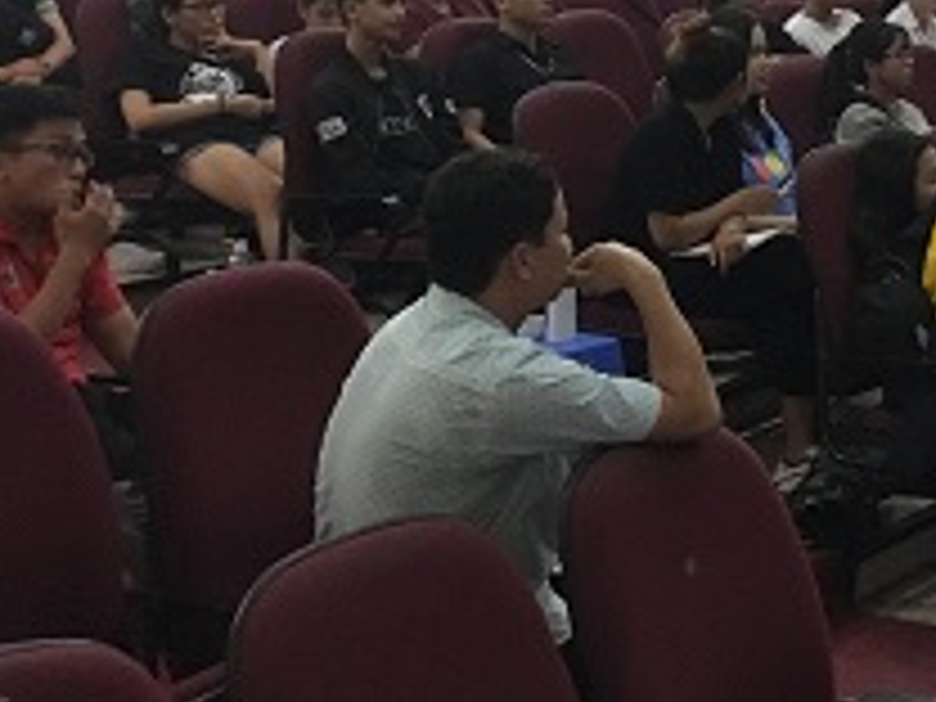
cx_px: 999
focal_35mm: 71
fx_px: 1920
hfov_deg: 25.6
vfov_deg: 19.8
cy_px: -76
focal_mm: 4.15
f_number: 2.2
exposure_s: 1/17
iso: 320
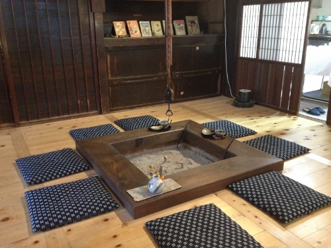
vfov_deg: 40.7
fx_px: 335
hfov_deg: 52.6
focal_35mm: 35
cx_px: 166
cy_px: 124
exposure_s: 1/15
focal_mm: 4.28
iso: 500
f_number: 2.4
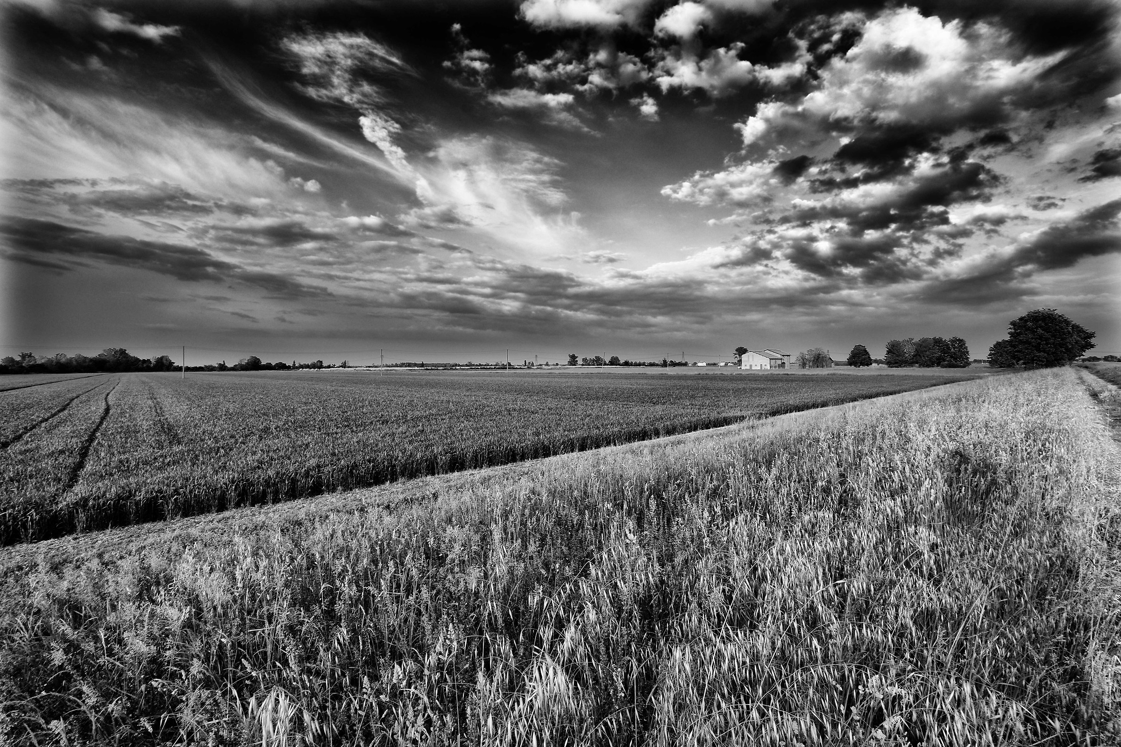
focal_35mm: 15
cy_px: 374
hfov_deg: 100.4
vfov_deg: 77.3
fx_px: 467
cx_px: 560
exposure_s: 1/25
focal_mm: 10
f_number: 11
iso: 100
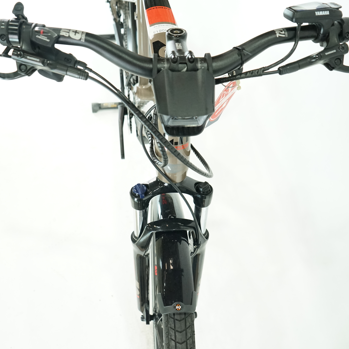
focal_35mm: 37
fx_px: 422
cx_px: 170
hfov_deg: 44.9
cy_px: 175
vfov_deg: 44.9
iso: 3200
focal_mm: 29
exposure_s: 1/200
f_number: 5
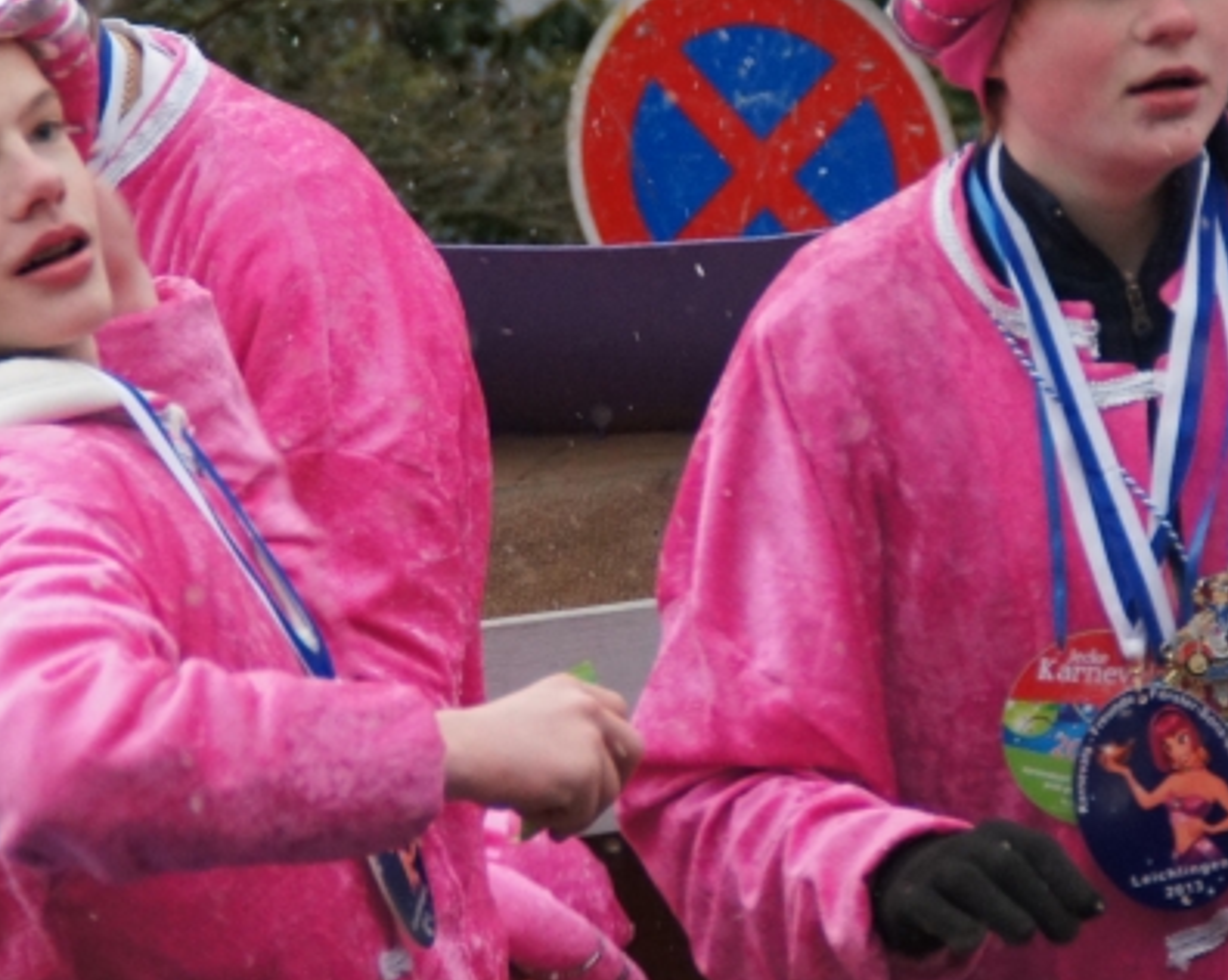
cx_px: 806
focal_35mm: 480
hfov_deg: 4.0
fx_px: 17428
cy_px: 248
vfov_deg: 3.2
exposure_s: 1/160
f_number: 6.3
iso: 1600
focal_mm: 150
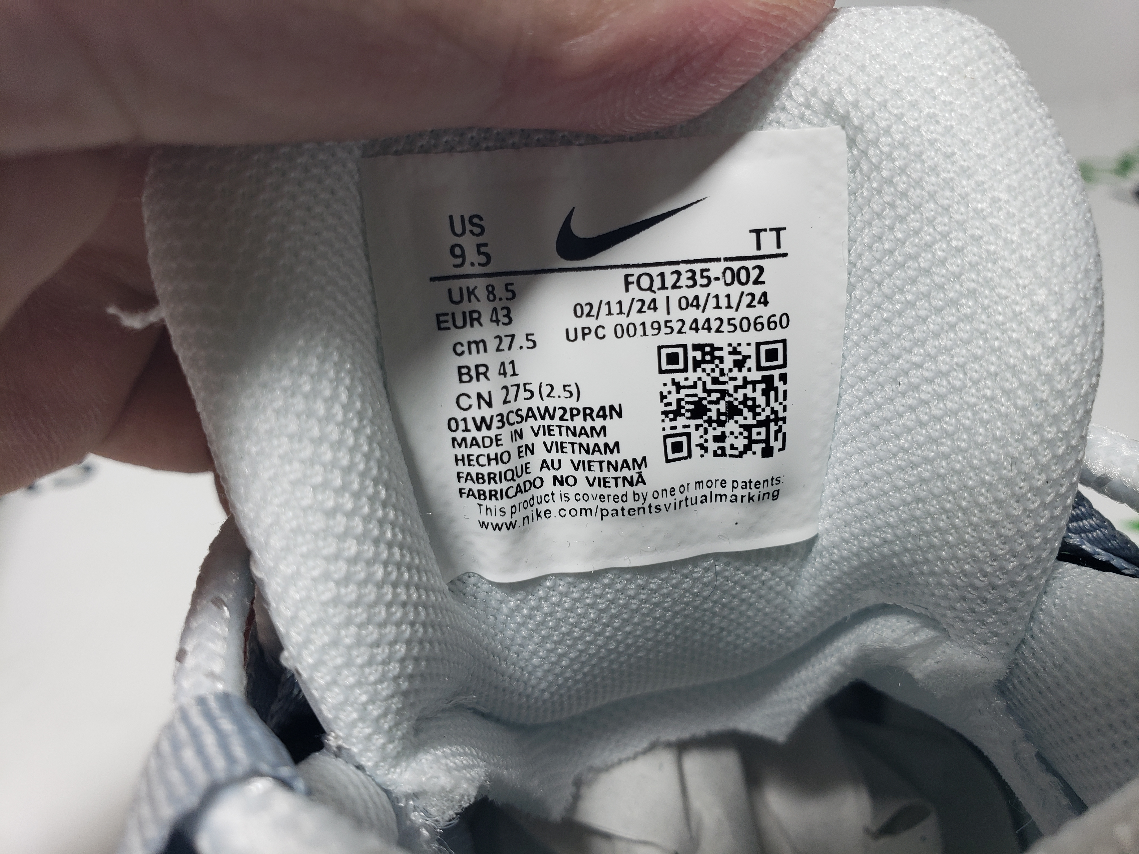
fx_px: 856
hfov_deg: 67.3
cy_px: 427
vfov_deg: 53.1
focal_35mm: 26
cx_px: 570
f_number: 2.4
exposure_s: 1/154
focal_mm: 4.3
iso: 50
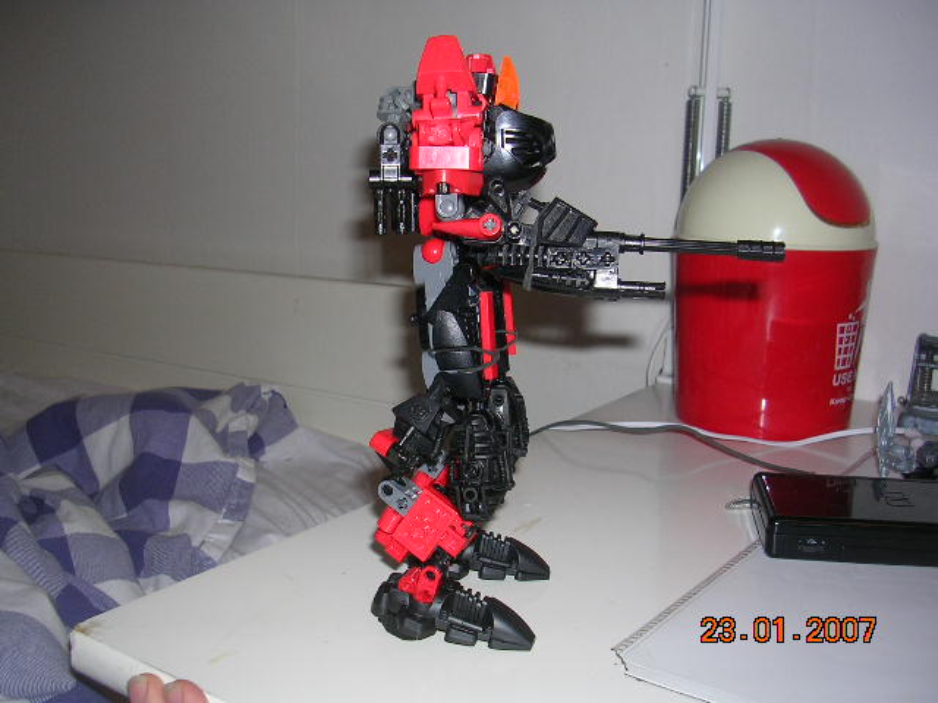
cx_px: 469
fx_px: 1030
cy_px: 352
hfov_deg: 49.0
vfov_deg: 37.7
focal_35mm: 38
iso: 50
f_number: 2.8
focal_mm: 5.8
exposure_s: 1/60.1
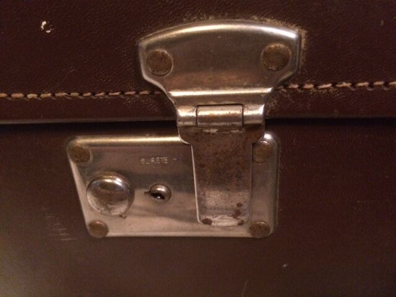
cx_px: 198
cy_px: 148
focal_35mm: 29
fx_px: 332
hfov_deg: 61.7
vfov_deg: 48.2
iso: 640
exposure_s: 1/17
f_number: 2.2
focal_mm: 4.15
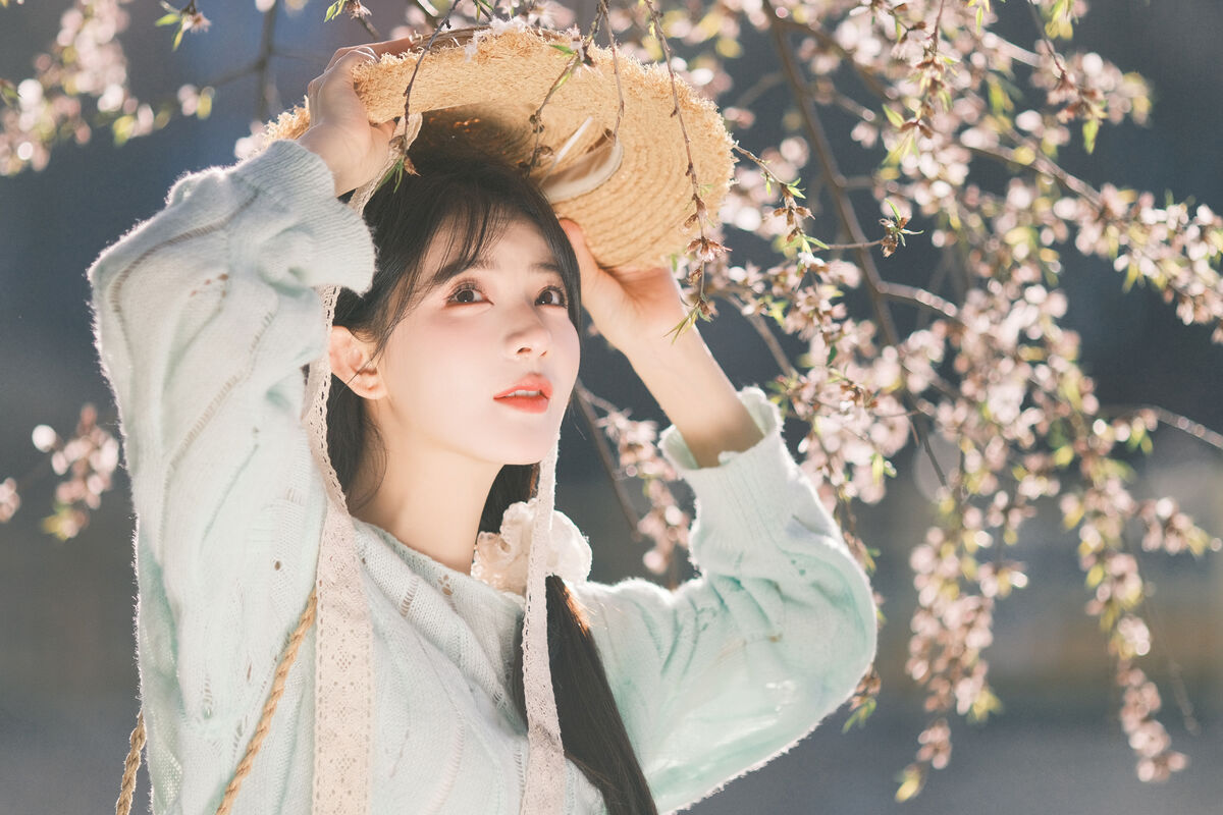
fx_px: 6896
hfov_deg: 10.1
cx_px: 612
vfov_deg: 6.8
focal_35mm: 203
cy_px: 408
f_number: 2
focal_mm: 135
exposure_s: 1/8000
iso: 1000
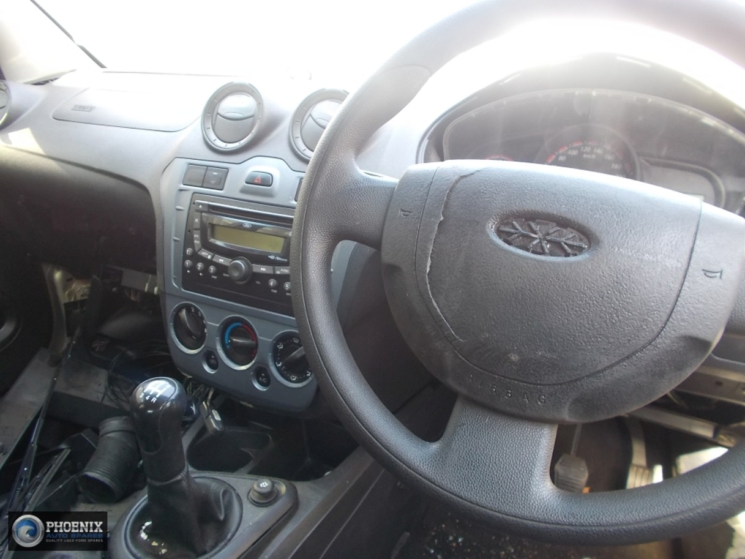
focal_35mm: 26
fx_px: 560
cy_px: 280
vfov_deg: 53.1
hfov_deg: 67.3
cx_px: 372
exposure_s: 1/25
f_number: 3.2
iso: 160
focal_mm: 4.6
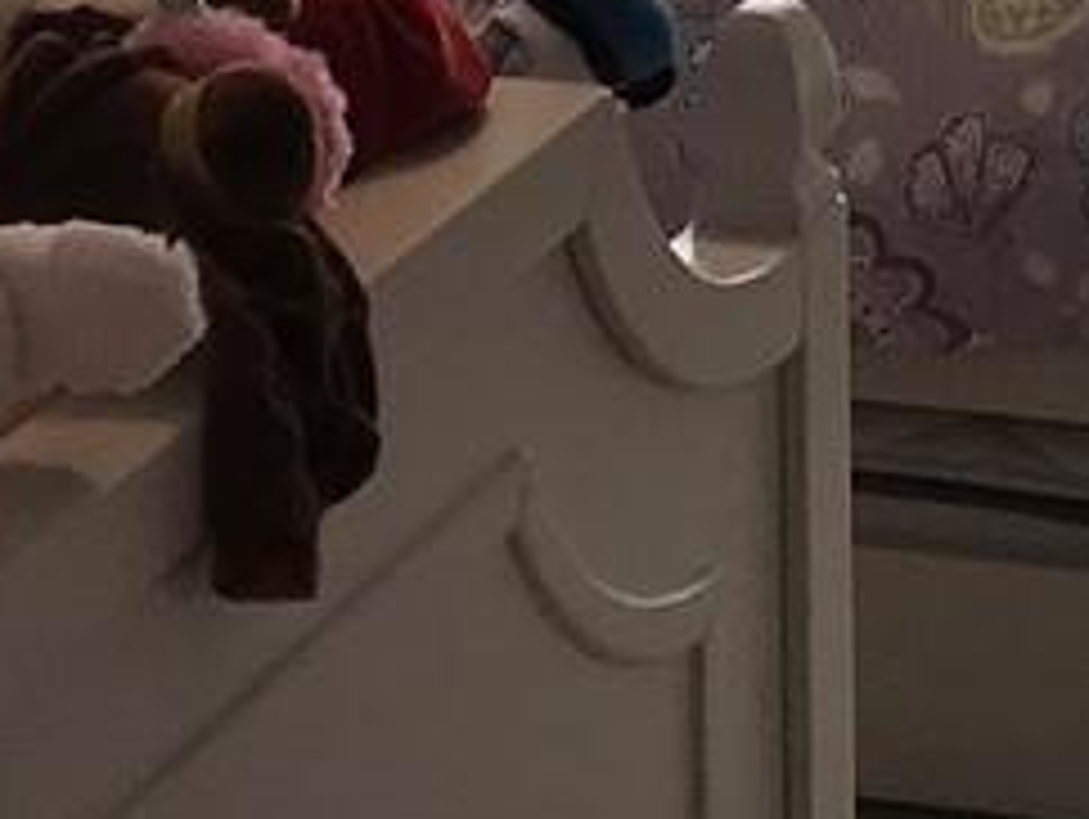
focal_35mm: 185
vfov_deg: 7.6
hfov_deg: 10.5
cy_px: -932
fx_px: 5826
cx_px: 1260
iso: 20
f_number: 1.8
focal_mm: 3.99
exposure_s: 1/182
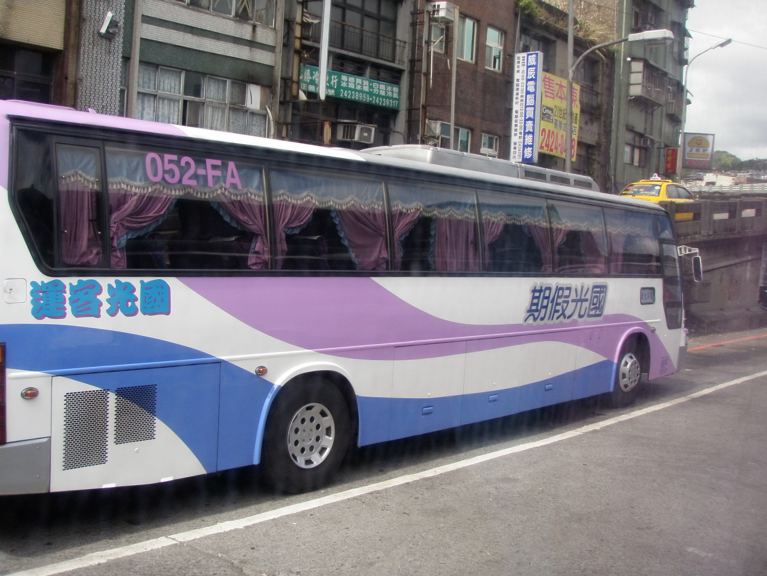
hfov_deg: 49.0
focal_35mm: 38
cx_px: 384
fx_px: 842
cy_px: 288
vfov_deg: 37.7
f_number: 3.5
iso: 200
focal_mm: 6.7
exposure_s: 1/500
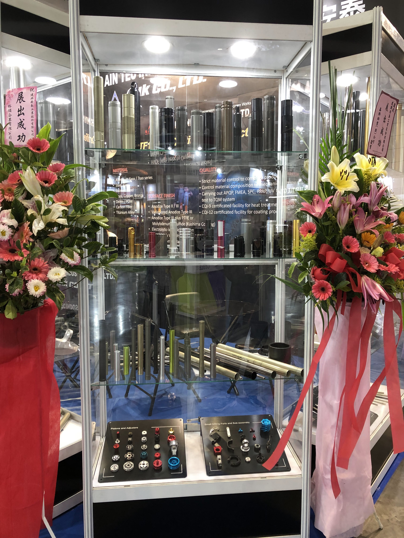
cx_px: 202
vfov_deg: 63.4
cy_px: 269
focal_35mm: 28
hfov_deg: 49.7
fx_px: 436
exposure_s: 1/17
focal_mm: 3.99
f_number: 1.8
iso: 40
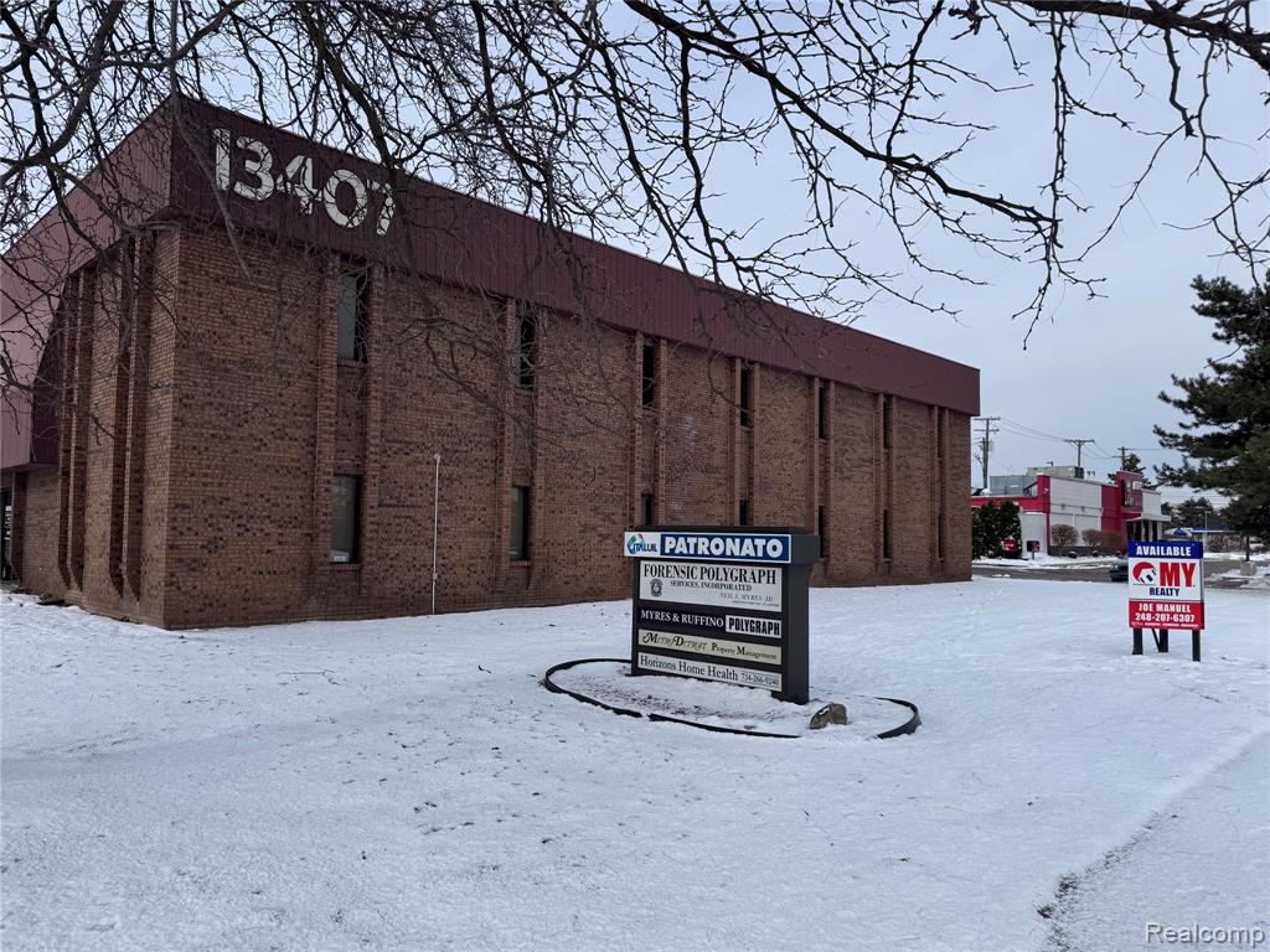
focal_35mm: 24
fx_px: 881
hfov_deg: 71.6
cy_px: 476
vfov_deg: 56.8
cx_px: 635
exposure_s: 1/5348
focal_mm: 6.76
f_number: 1.78
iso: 80
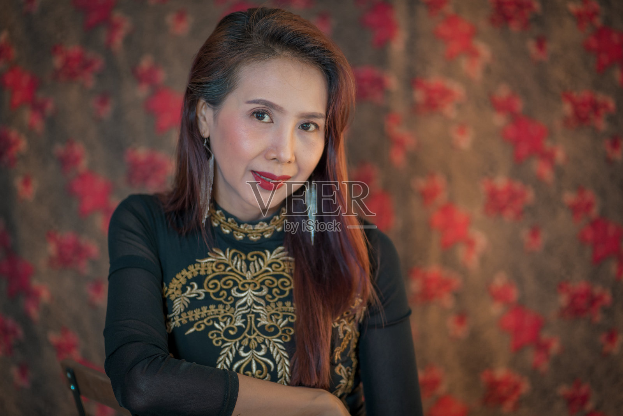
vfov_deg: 16.1
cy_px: 208
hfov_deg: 23.9
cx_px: 312
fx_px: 1471
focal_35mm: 85
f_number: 1.8
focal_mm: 85
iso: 200
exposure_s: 1/25
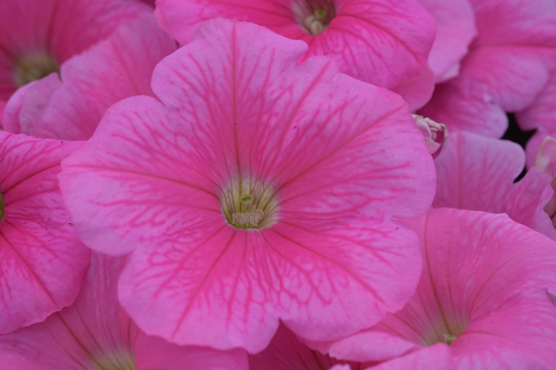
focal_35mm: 105
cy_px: 185
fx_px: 1621
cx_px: 278
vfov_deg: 13.0
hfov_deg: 19.5
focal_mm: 105
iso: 4000
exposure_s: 1/500
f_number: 20
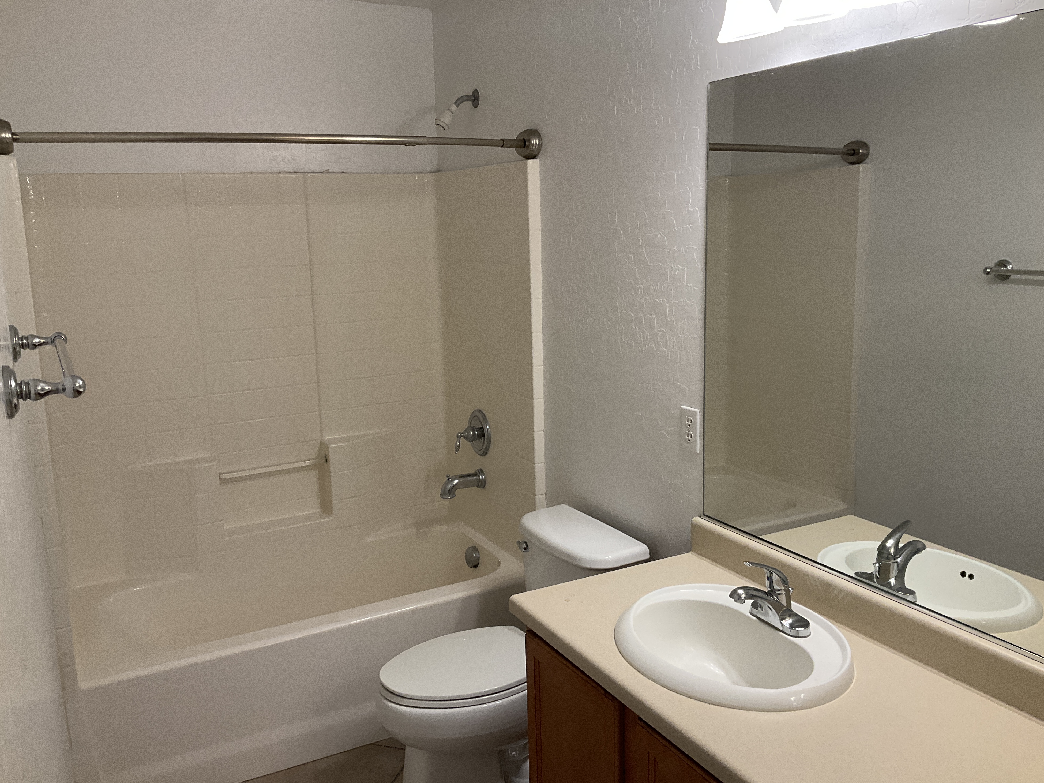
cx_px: 521
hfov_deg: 60.0
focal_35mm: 30
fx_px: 905
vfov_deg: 46.8
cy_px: 379
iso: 64
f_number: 1.8
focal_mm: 3
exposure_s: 1/120
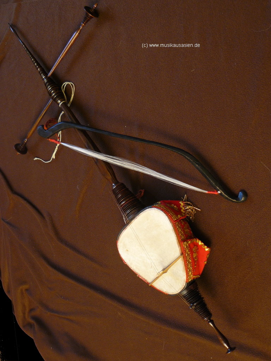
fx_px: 376
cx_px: 136
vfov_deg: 51.4
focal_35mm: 36
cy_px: 180
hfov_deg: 39.7
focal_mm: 6
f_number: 2.8
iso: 100
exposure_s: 1
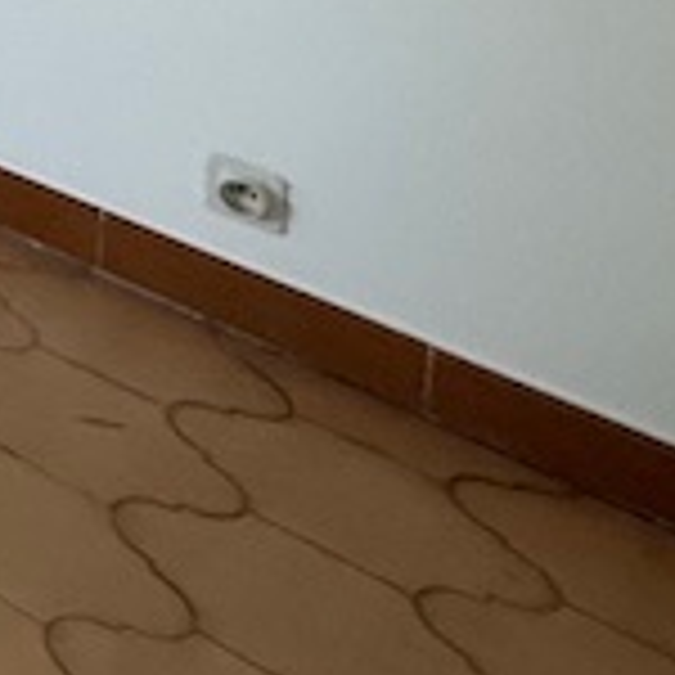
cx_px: -999
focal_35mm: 66
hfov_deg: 14.5
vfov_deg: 18.6
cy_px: -621
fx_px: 1456
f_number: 2.2
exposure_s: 1/100
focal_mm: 2.22
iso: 400
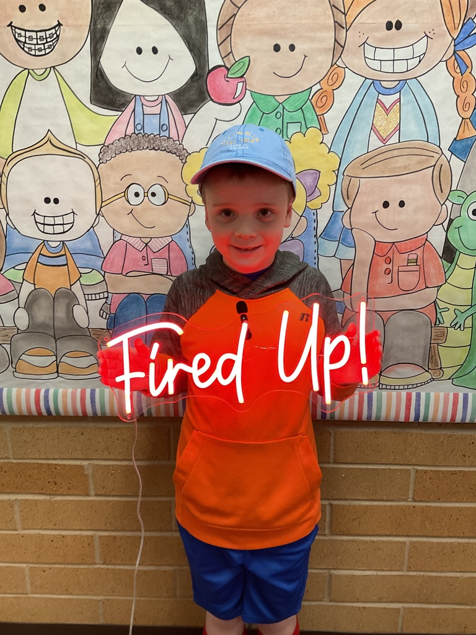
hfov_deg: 48.2
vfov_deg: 61.7
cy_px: 318
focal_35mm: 29
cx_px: 238
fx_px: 532
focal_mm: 3
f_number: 1.8
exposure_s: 1/60
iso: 125
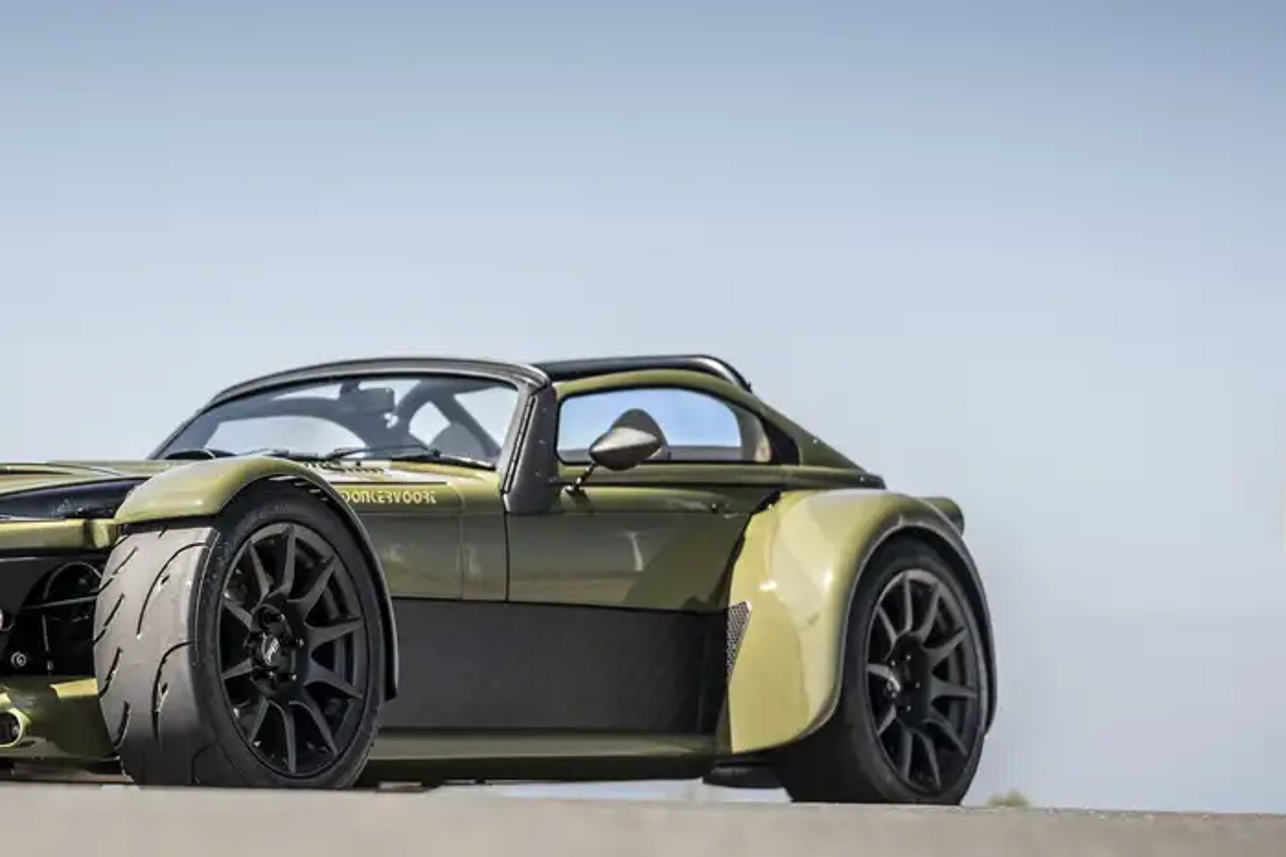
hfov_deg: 14.0
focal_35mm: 146
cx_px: 362
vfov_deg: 9.4
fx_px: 5215
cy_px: 394
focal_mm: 85
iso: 31
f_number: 1.8
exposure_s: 1/800
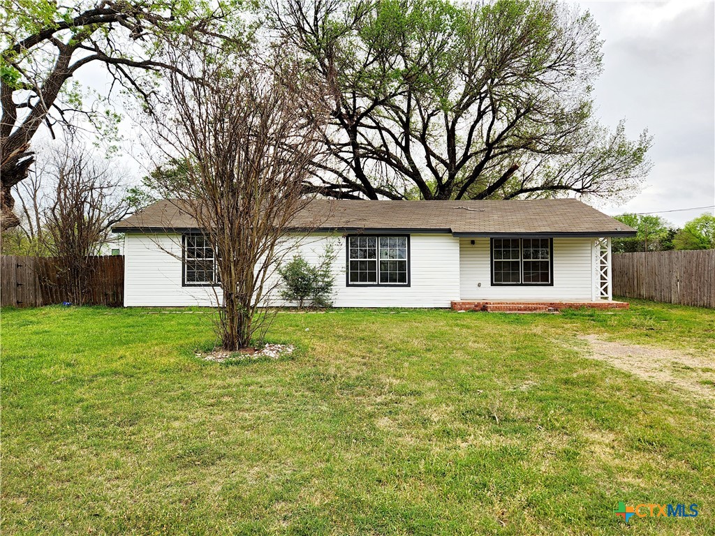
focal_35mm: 23
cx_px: 358
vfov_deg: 58.9
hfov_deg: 73.9
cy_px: 268
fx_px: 475
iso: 20
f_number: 1.8
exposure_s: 1/1250
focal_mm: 5.4
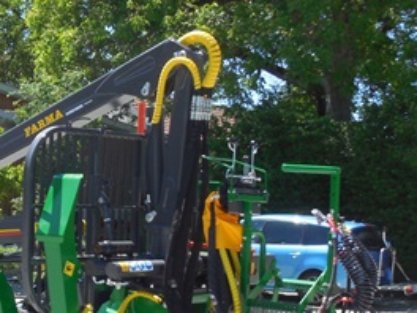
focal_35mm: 97
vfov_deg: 15.2
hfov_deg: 19.7
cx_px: 19
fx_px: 1169
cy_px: 242
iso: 125
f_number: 3.6
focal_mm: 7.1
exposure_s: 1/400
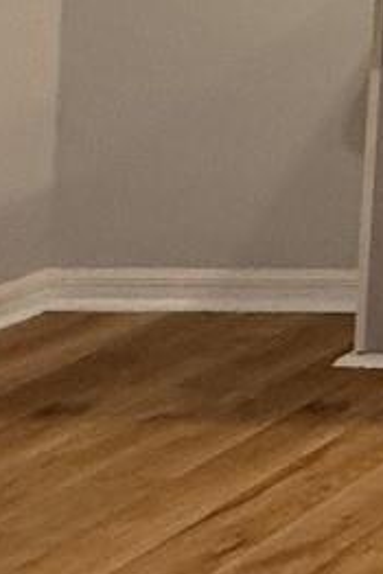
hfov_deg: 7.8
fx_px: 1418
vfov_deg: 19.5
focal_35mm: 89
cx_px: 1602
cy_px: -320
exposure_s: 1/60
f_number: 2.2
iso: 250
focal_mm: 2.22
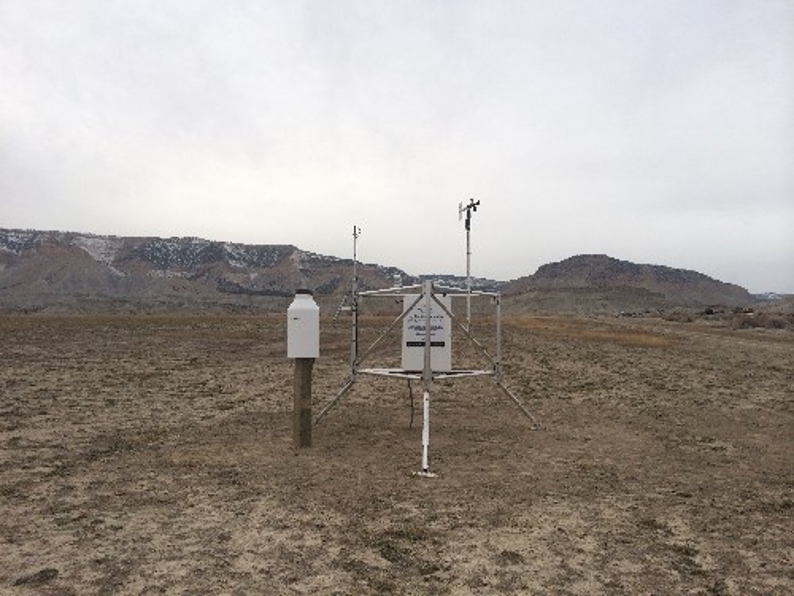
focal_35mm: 30
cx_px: 397
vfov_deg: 46.8
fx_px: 688
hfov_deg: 60.0
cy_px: 298
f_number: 2.2
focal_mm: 4.12
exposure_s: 1/954
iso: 32
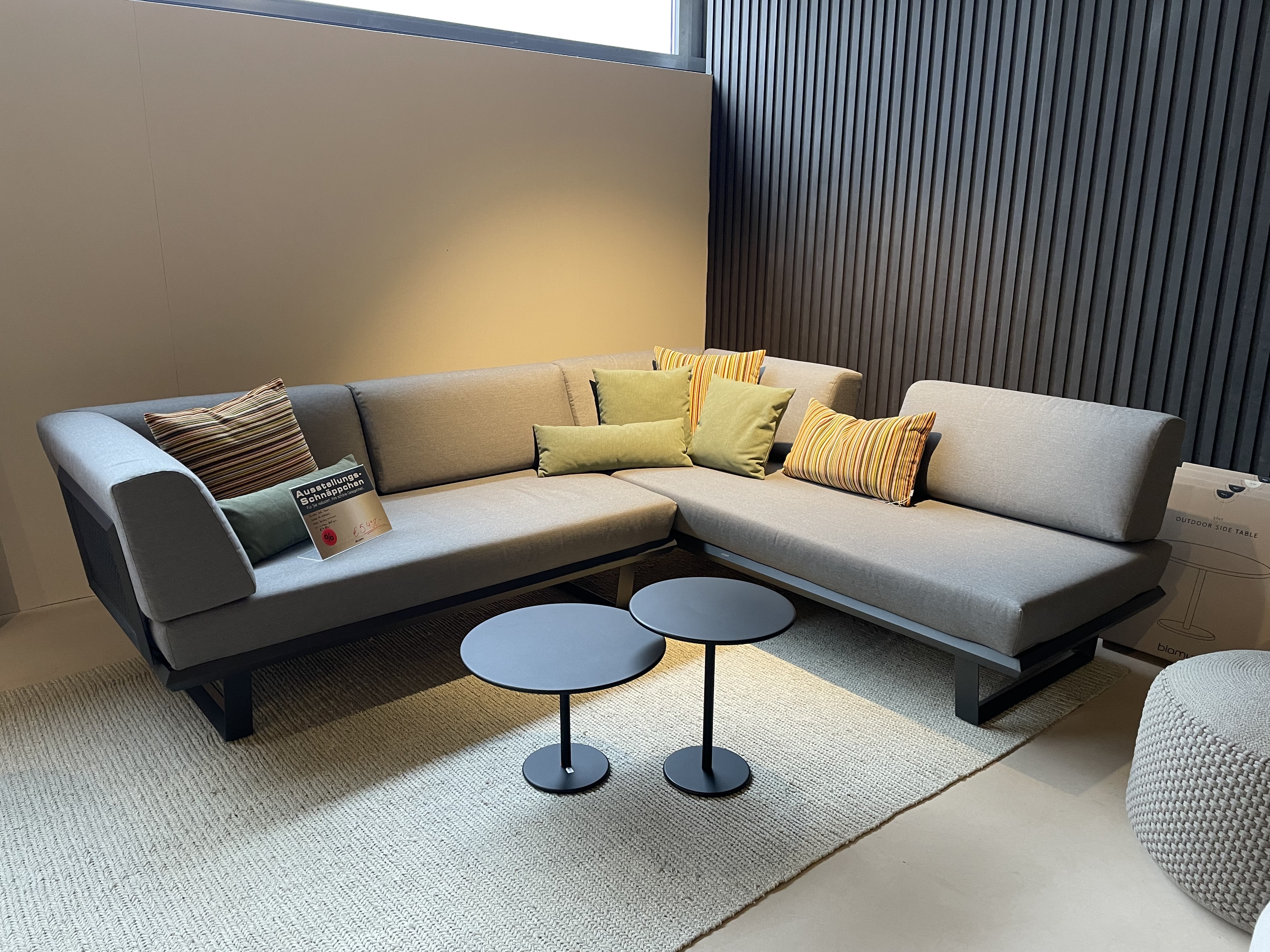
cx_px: 635
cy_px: 476
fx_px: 954
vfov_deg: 53.1
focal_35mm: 26
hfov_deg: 67.3
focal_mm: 4.2
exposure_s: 1/50
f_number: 1.6
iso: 100
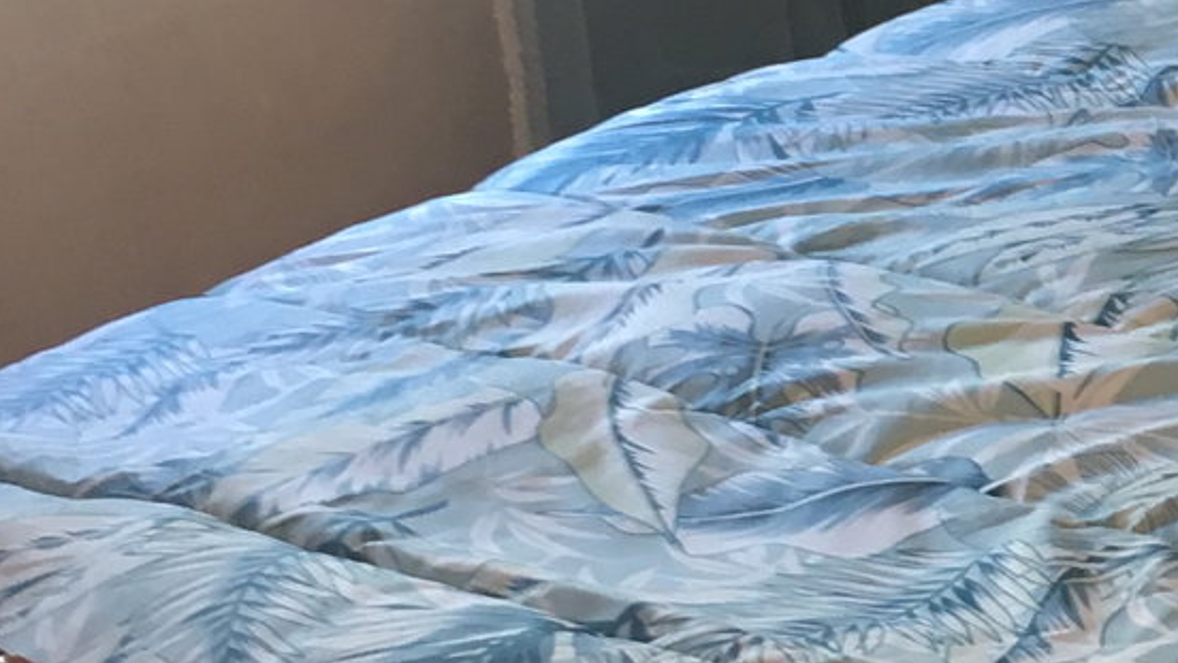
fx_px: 3812
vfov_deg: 9.9
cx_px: 1511
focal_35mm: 122
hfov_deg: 16.6
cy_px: 227
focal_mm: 4.15
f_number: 2.2
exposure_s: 1/33
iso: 64
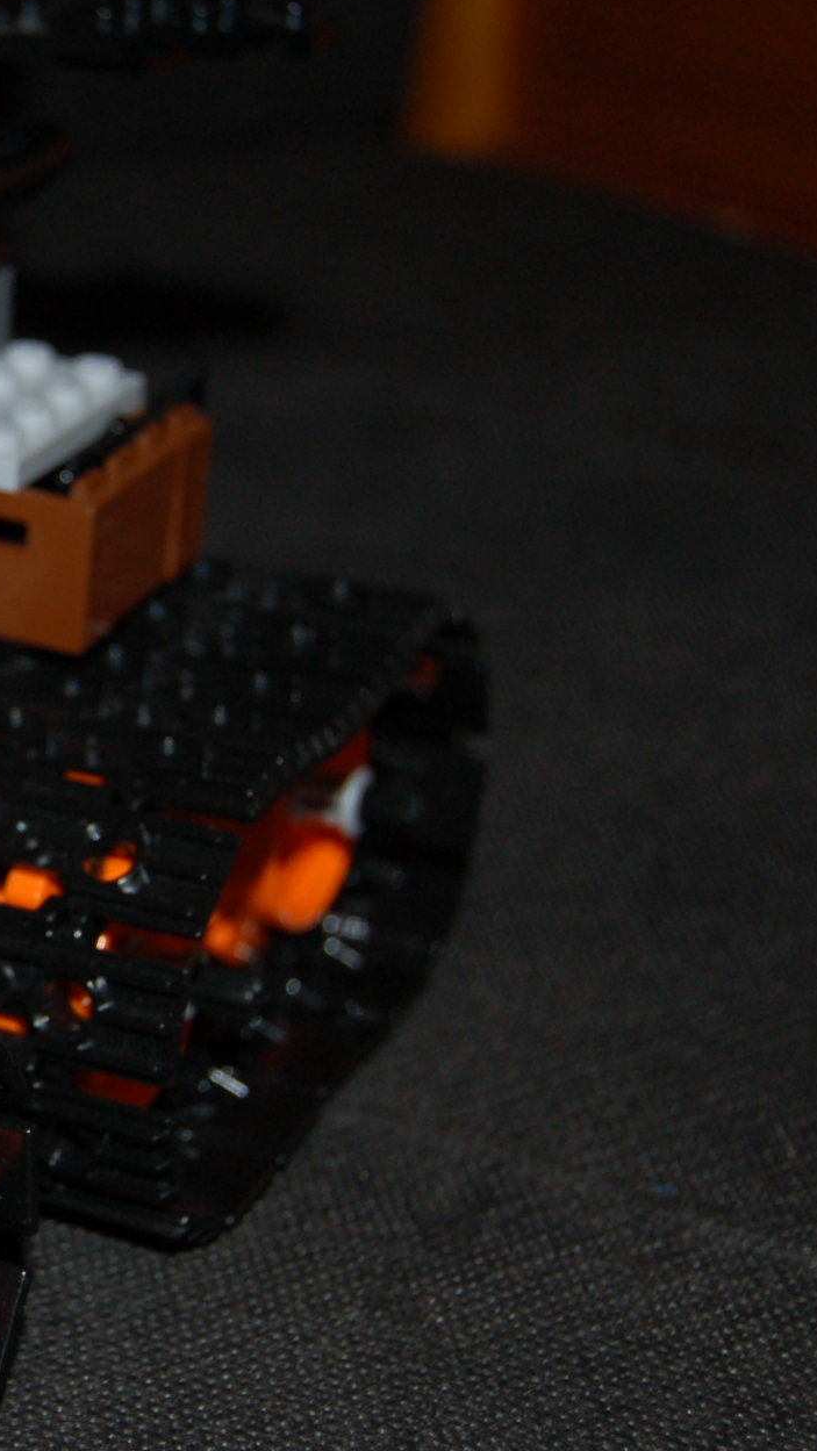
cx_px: -356
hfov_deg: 13.5
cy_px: 647
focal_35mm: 85
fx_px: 3272
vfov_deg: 25.0
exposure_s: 1/60
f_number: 4.2
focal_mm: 30
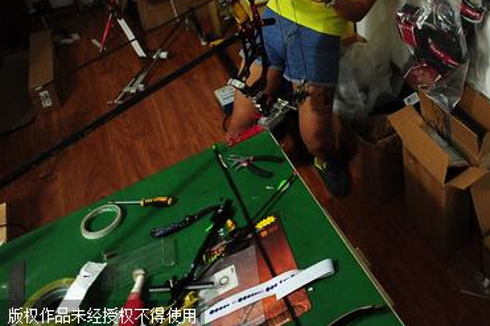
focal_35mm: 34
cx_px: 469
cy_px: -64
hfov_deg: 48.0
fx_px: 463
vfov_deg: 32.3
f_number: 2.8
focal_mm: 14
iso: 2000
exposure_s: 1/125
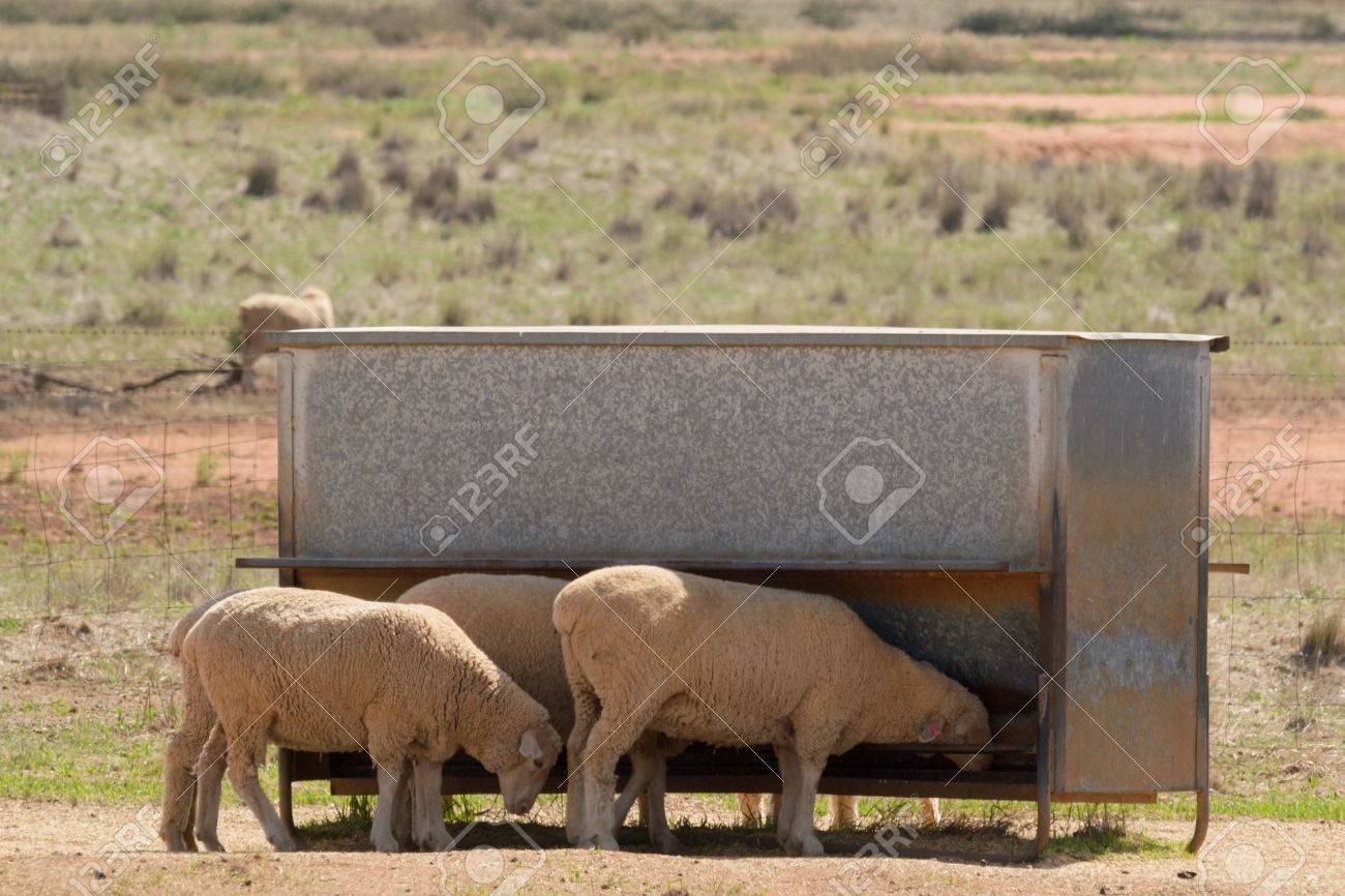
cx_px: 672
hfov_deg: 3.1
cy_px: 448
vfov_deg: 2.0
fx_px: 25211
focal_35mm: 675
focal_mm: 450
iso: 100
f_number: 16
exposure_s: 1/100
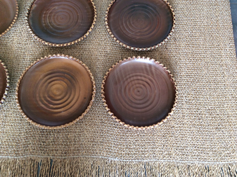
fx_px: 219
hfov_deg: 56.9
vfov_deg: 44.1
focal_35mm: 32
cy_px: 88
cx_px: 118
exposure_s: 1/25
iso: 50
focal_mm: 3.3
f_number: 2.4
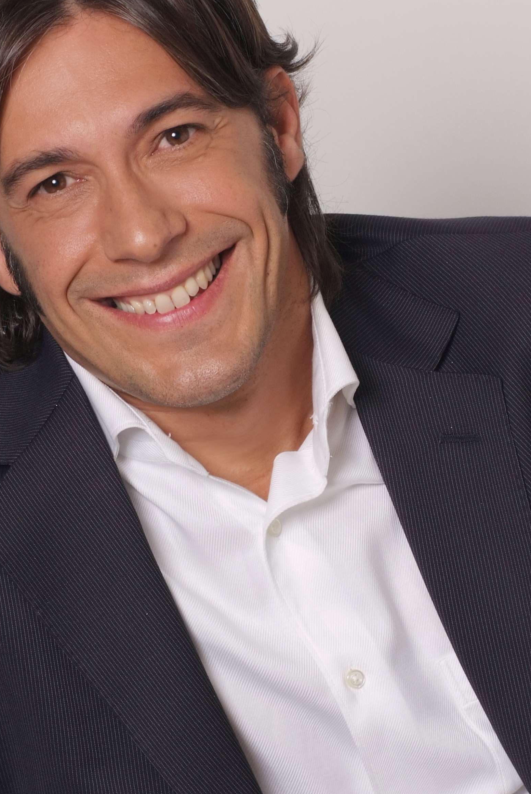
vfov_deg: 9.3
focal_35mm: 220
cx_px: 253
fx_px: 4855
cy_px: 462
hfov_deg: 6.3
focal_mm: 80
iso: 200
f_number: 9
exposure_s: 1/125
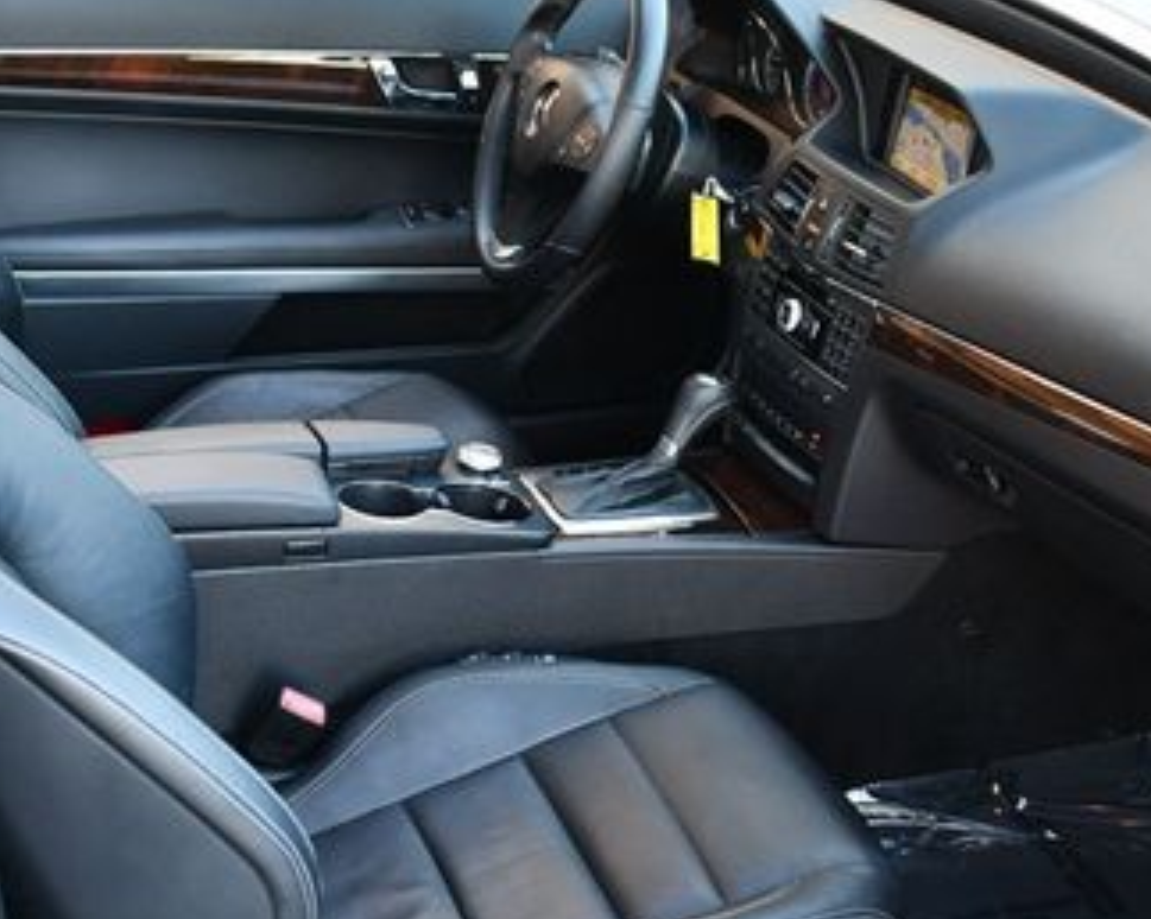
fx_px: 2281
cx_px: 453
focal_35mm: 67
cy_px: 563
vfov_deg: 22.7
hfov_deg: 28.2
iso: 800
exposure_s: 1/200
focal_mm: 18
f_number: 3.5
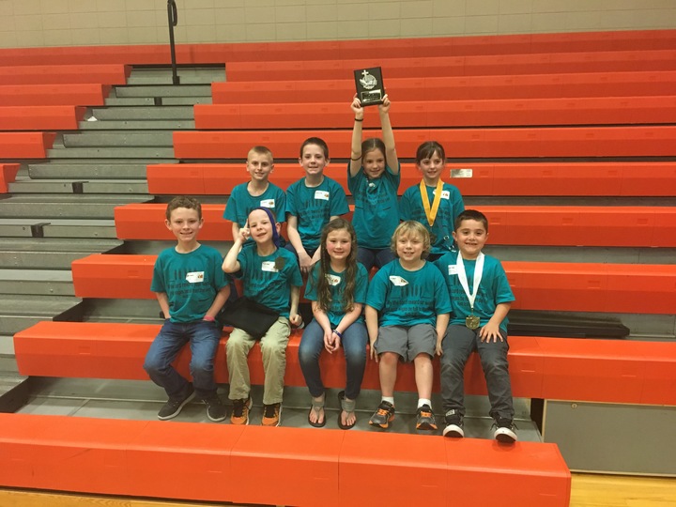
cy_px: 254
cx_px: 338
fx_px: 566
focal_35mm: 29
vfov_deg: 48.2
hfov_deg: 61.7
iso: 200
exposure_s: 1/30
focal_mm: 4.15
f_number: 2.2
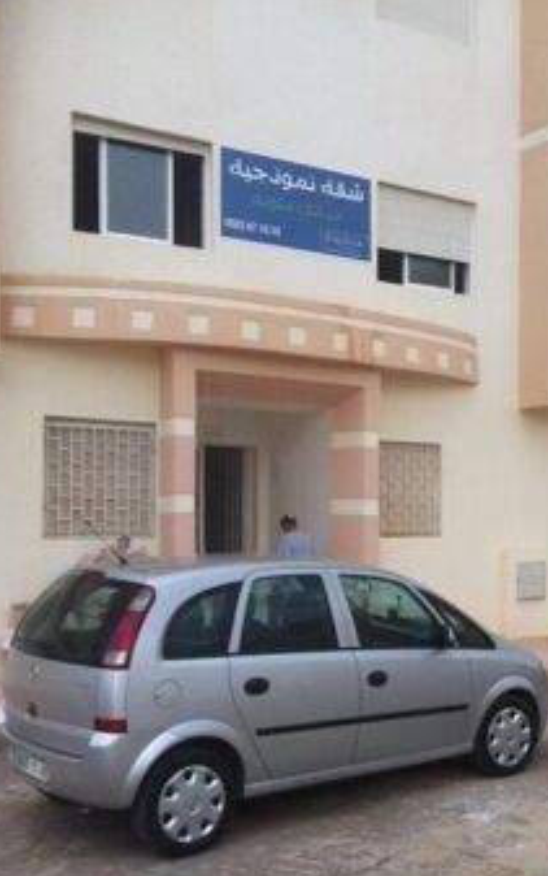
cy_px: 509
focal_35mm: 47
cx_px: 400
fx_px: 1122
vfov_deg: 42.5
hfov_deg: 27.1
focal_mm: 3.85
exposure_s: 1/120
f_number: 2.8
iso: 100
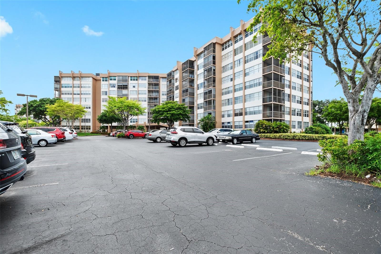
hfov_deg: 100.4
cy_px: 127
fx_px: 159
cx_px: 190
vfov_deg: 77.3
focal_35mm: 15
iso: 100
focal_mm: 10
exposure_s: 1/125
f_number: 5.6
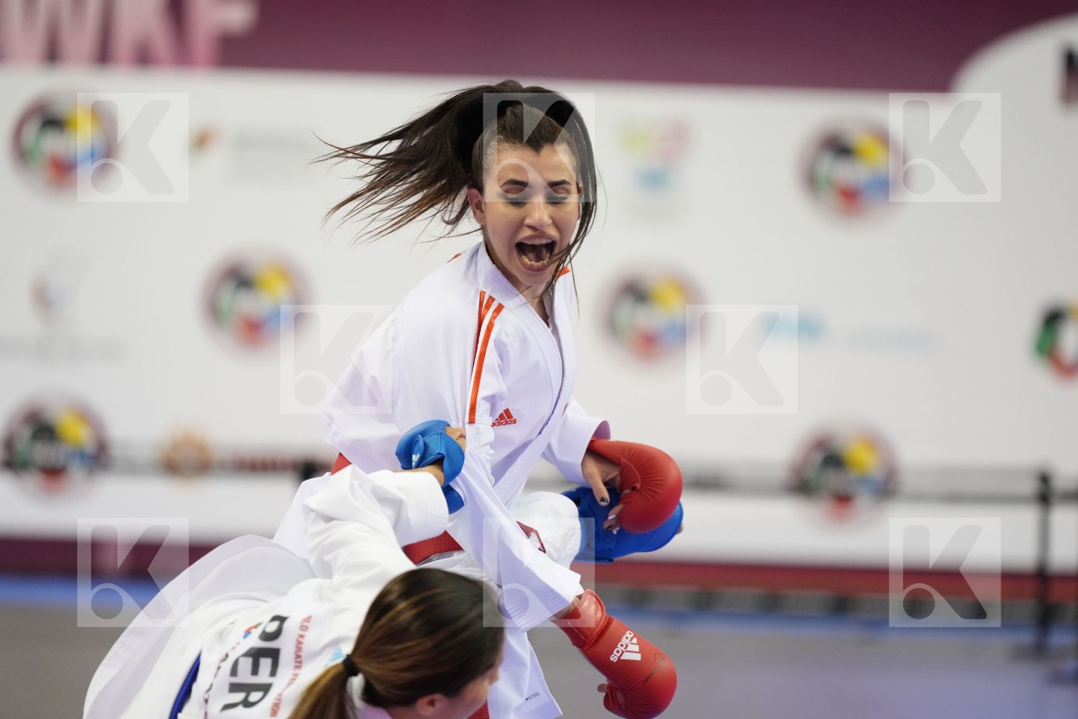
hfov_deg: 10.3
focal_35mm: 200
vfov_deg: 6.9
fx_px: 5988
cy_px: 360
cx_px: 539
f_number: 2.8
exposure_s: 1/1000
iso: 3200
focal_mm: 200
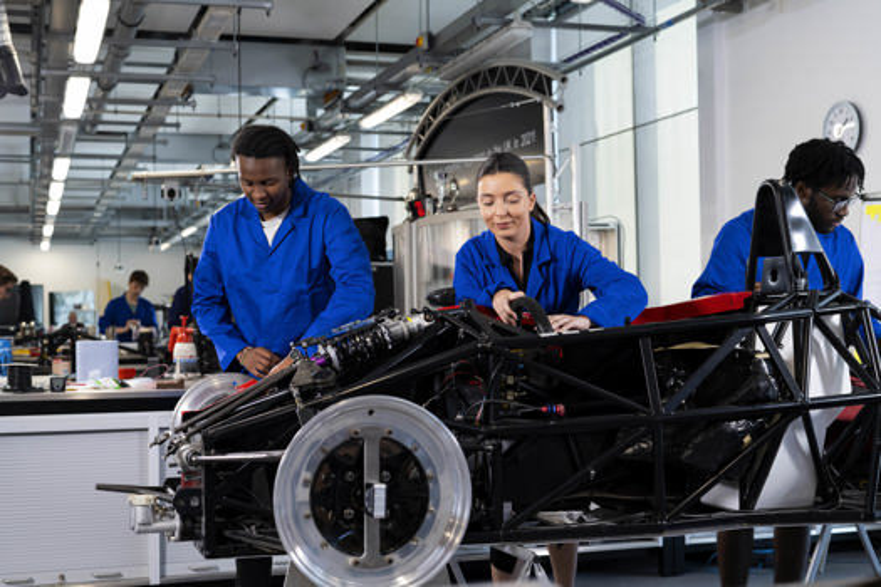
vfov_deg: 27.0
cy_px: 294
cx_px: 440
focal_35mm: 50
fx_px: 1224
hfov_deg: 39.6
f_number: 5.6
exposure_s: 1/200
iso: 1250
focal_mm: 50
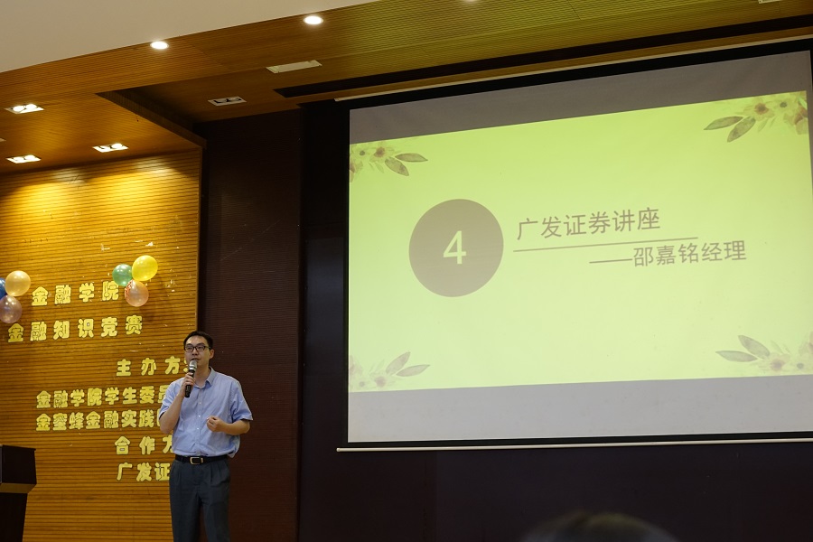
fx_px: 1174
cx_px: 406
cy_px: 271
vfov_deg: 26.0
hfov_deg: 38.2
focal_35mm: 52
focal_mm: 35
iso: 1600
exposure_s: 1/160
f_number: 3.5
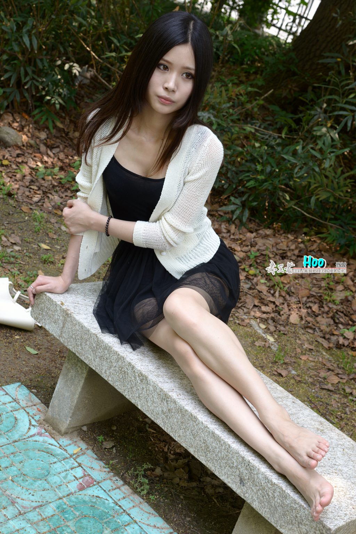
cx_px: 178
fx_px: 860
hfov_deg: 23.4
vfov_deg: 34.5
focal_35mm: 58
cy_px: 267
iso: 200
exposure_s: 1/50
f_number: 8
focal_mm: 58
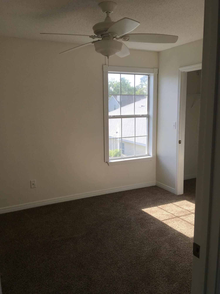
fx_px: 246
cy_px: 147
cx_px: 110
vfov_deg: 61.7
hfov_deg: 48.2
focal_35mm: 29
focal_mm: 4.15
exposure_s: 1/373
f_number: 2.2
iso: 25
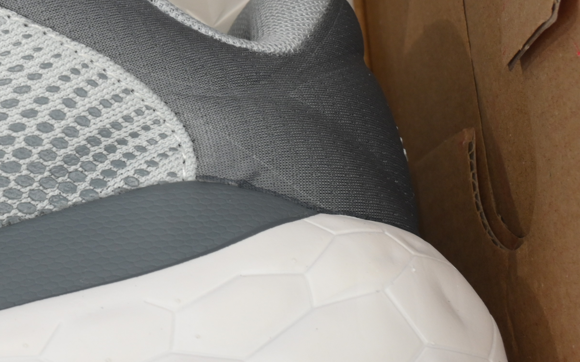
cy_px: -45
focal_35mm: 117
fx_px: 1845
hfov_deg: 16.2
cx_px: -309
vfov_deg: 11.1
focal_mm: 33.5
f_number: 10
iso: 500
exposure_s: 1/100
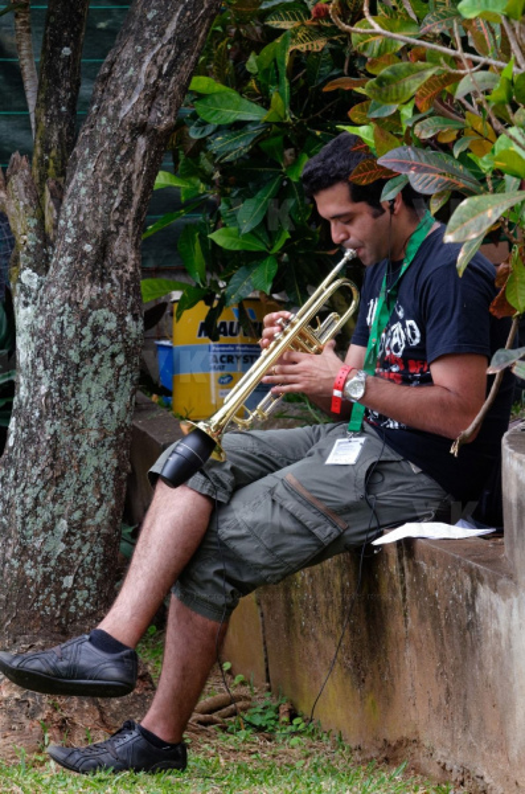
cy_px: 397
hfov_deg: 5.7
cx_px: 262
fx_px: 5277
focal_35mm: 240
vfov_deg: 8.6
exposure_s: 1/160
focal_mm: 160
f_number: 8
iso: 250
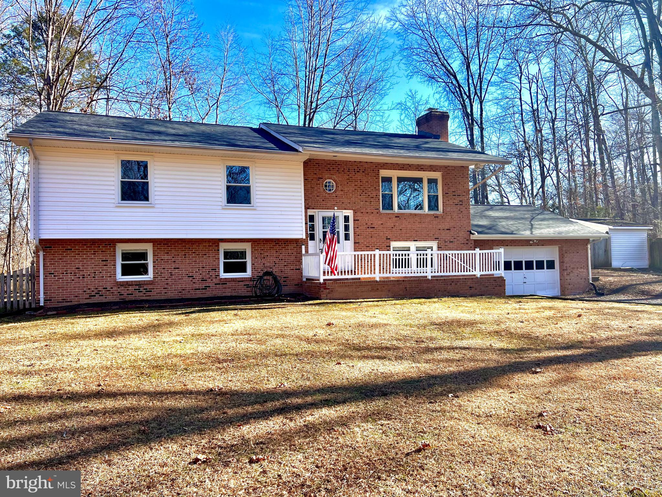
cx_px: 331
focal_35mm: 26
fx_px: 497
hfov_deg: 67.3
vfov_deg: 53.1
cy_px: 248
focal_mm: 5.7
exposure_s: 1/1377
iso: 50
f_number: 1.5
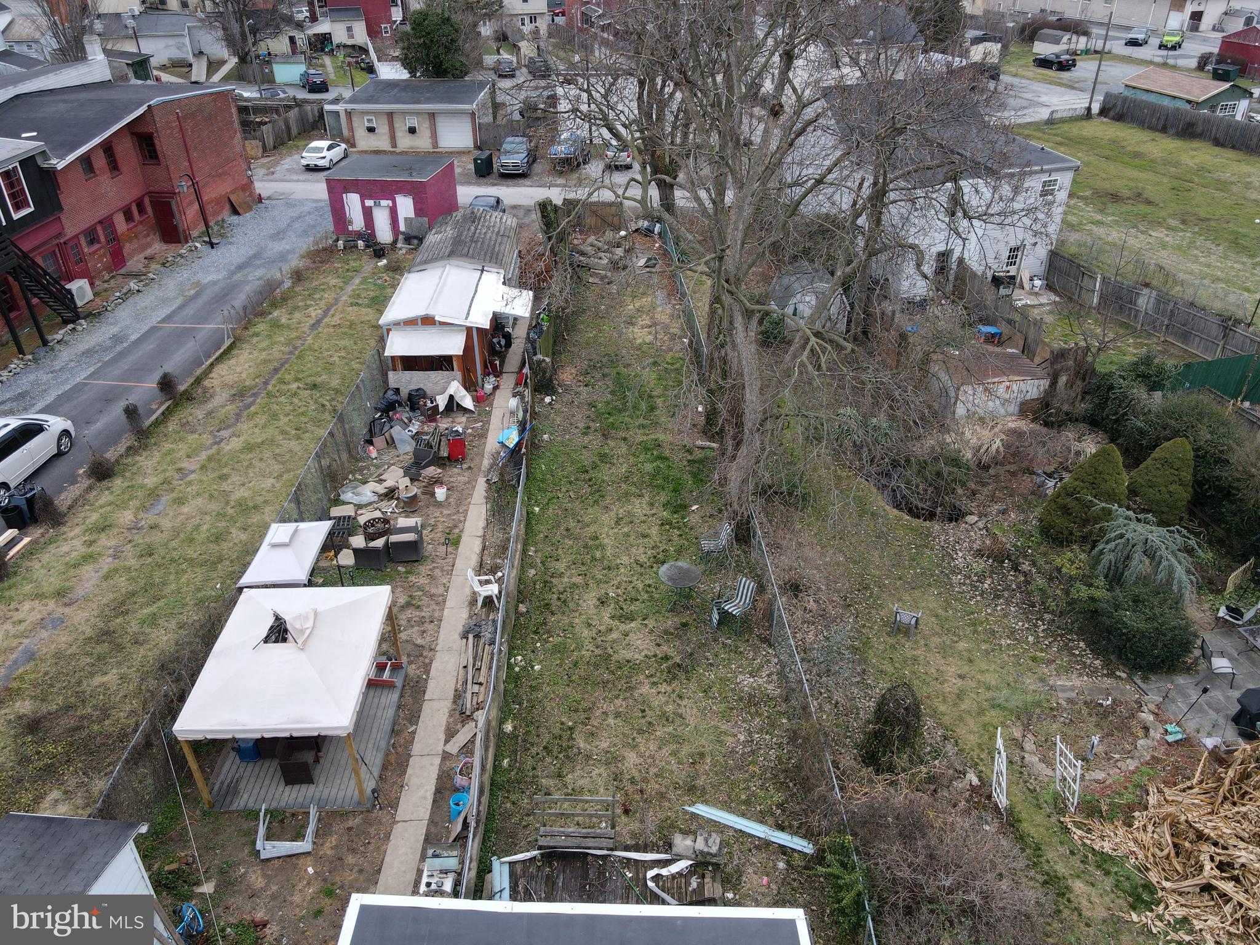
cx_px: 630
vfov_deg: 56.8
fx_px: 874
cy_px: 472
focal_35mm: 24
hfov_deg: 71.6
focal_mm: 4.5
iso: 100
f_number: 2.8
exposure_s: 1/60
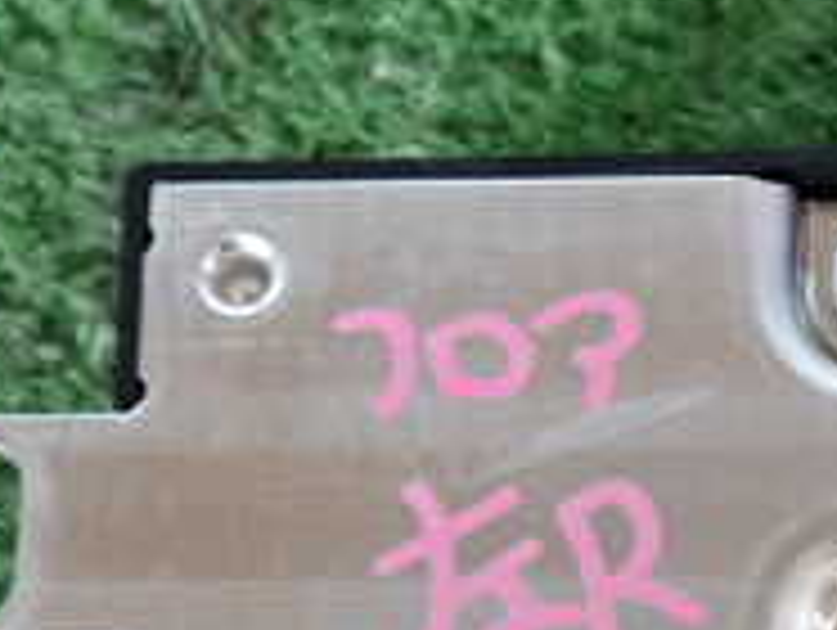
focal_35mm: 132
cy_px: 796
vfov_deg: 11.0
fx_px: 3196
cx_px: 778
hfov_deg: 14.7
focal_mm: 7.31
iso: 400
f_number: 2.8
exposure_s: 1/40
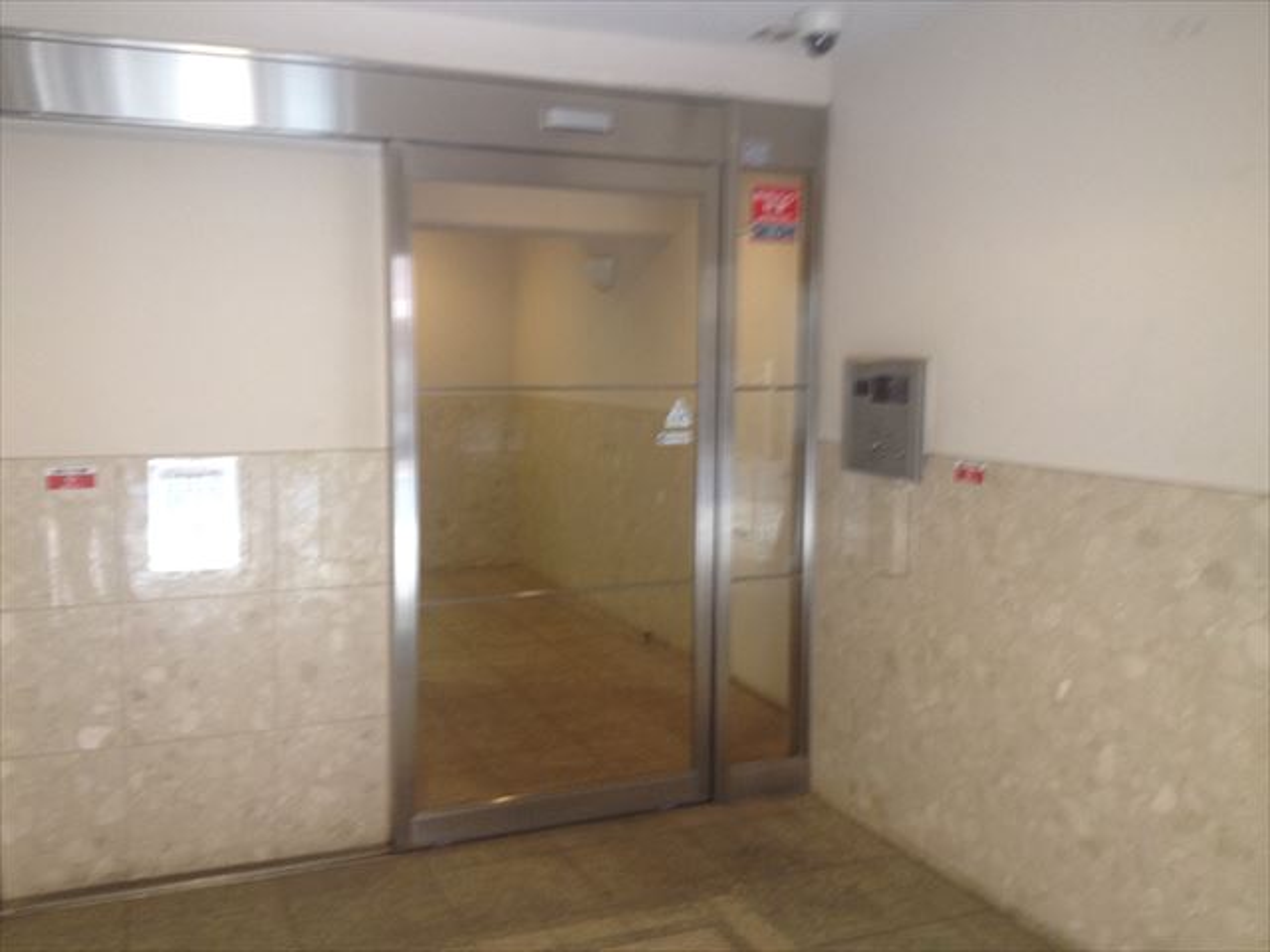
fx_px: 1284
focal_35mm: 35
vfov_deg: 40.7
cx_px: 635
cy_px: 476
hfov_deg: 52.6
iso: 125
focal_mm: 4.28
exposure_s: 1/20
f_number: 2.4
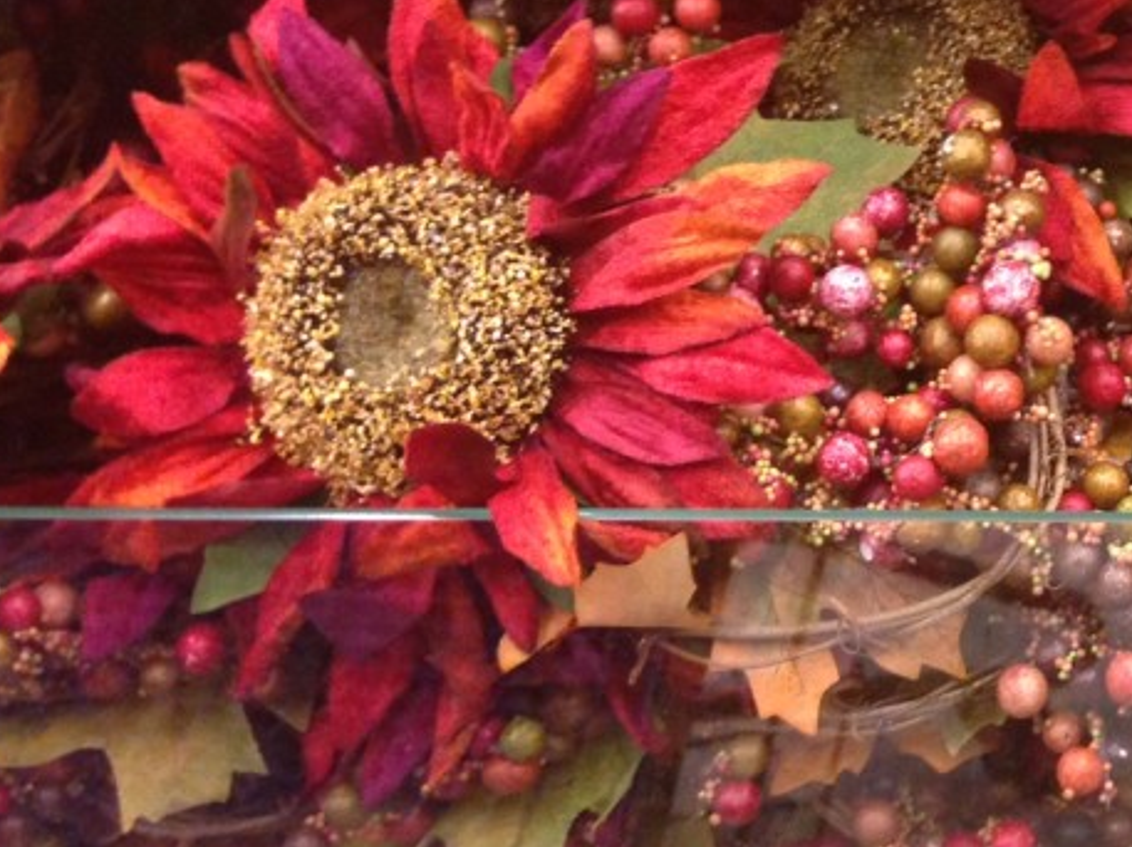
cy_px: 139
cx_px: 1196
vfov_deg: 19.6
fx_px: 2418
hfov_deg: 24.8
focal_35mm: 74
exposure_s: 1/20
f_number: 2.4
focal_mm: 4.12
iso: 320
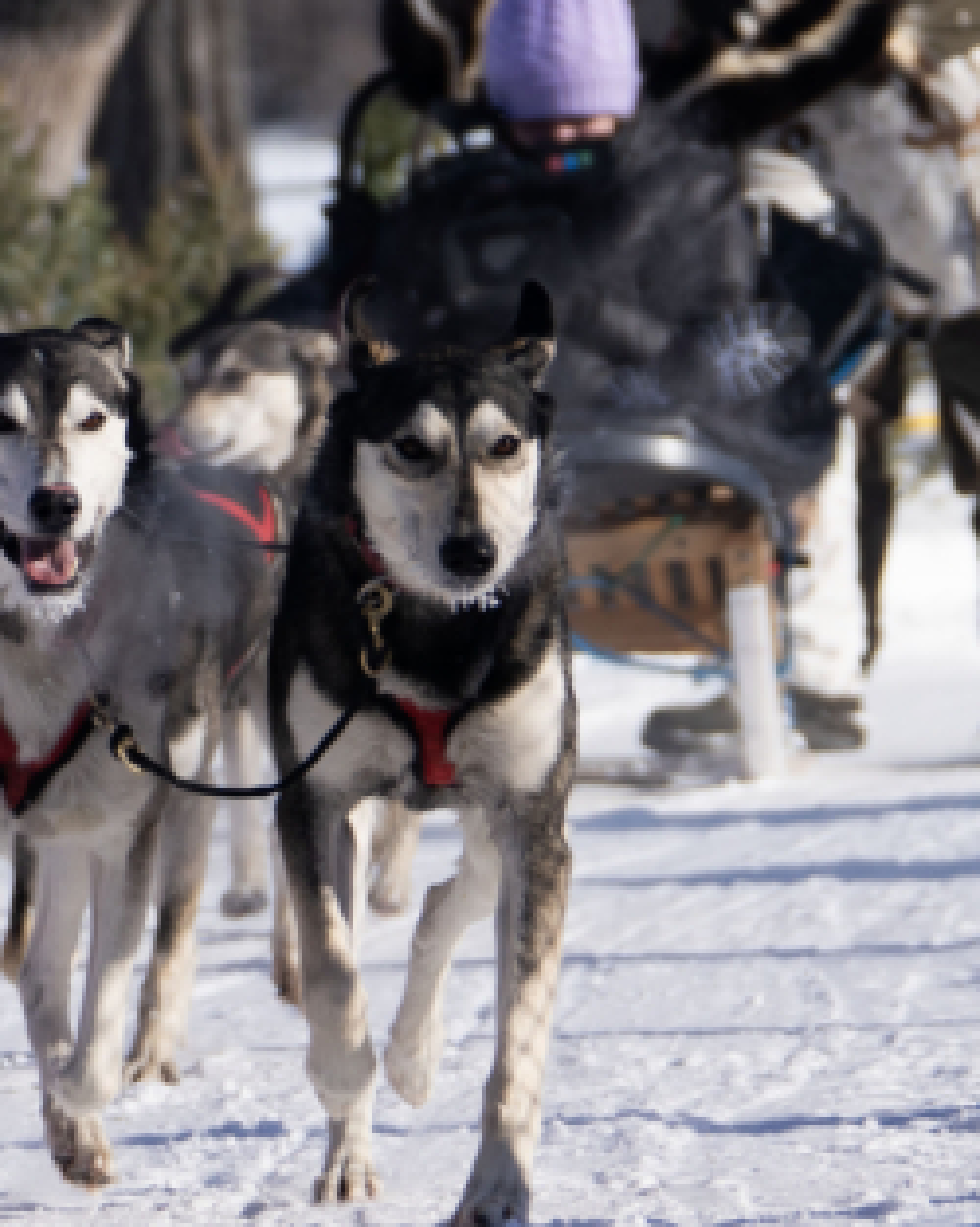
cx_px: 259
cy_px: 190
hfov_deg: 3.1
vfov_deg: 3.9
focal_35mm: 491
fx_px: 17819
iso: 100
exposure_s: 1/2500
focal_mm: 106
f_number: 3.5
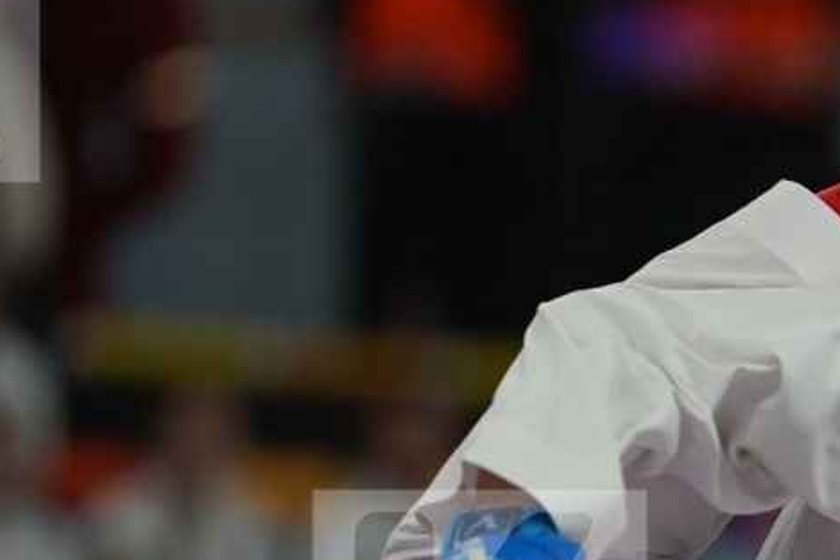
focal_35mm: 768
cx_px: 1087
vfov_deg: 1.8
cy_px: 653
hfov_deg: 2.7
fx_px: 17924
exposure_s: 1/1000
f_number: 2.8
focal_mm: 200
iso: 1250
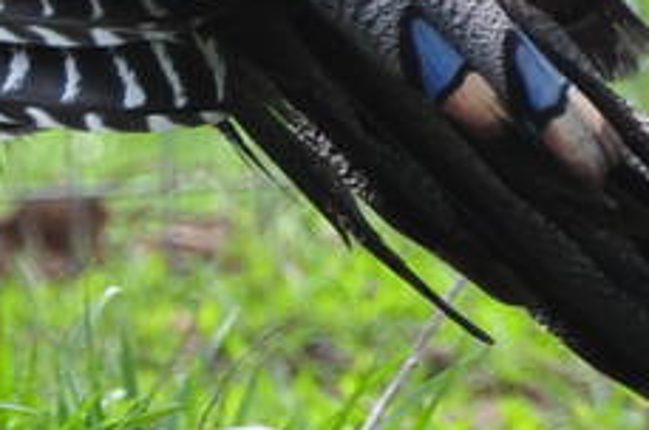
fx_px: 56563
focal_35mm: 3142
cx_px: -757
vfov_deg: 0.4
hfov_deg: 0.7
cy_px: 290
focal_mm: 300
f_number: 5.6
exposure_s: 1/250
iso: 200
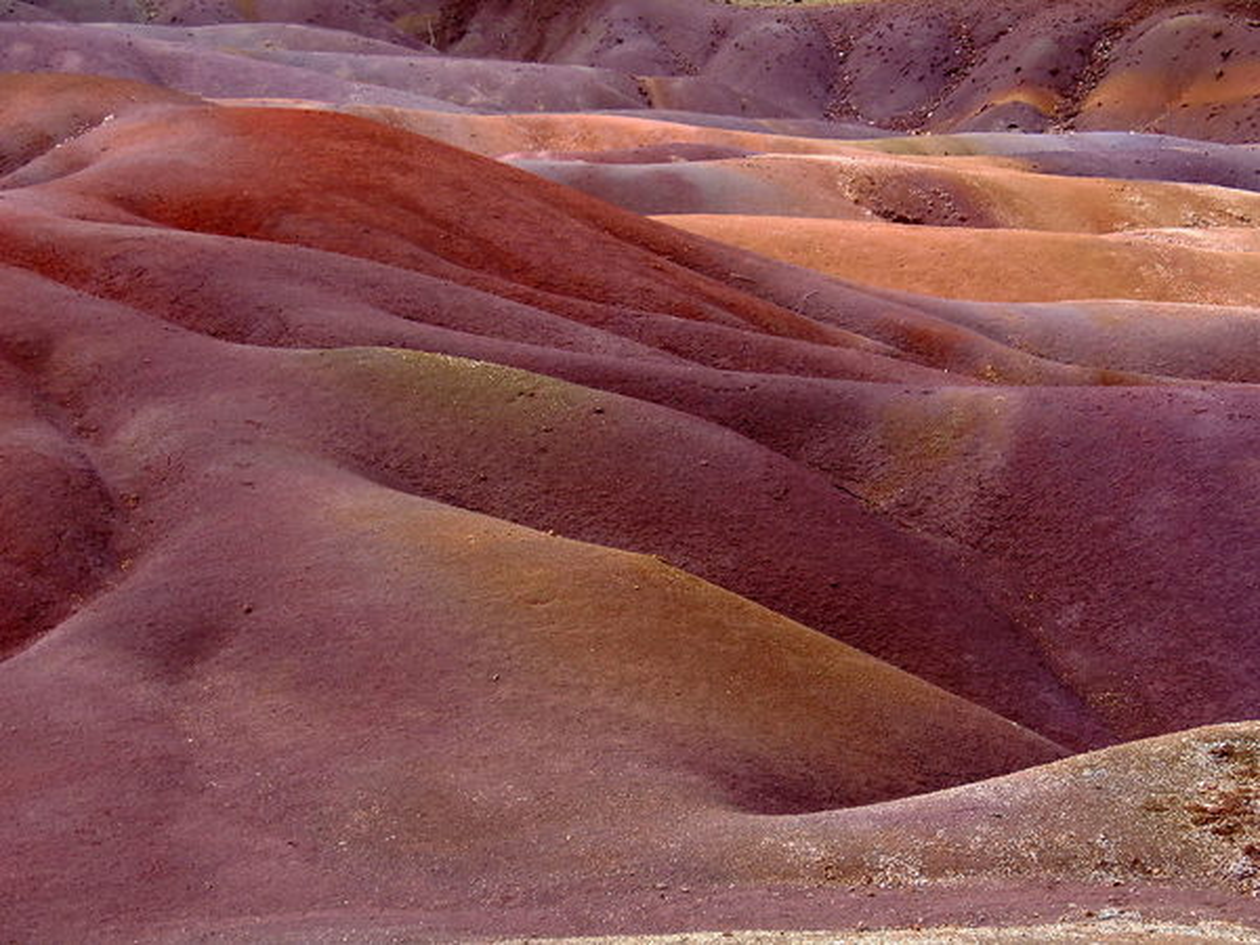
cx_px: 630
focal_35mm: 87
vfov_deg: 17.0
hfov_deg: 22.5
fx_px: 3167
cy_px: 472
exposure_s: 1/100
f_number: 4.3
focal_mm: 16.2
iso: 64
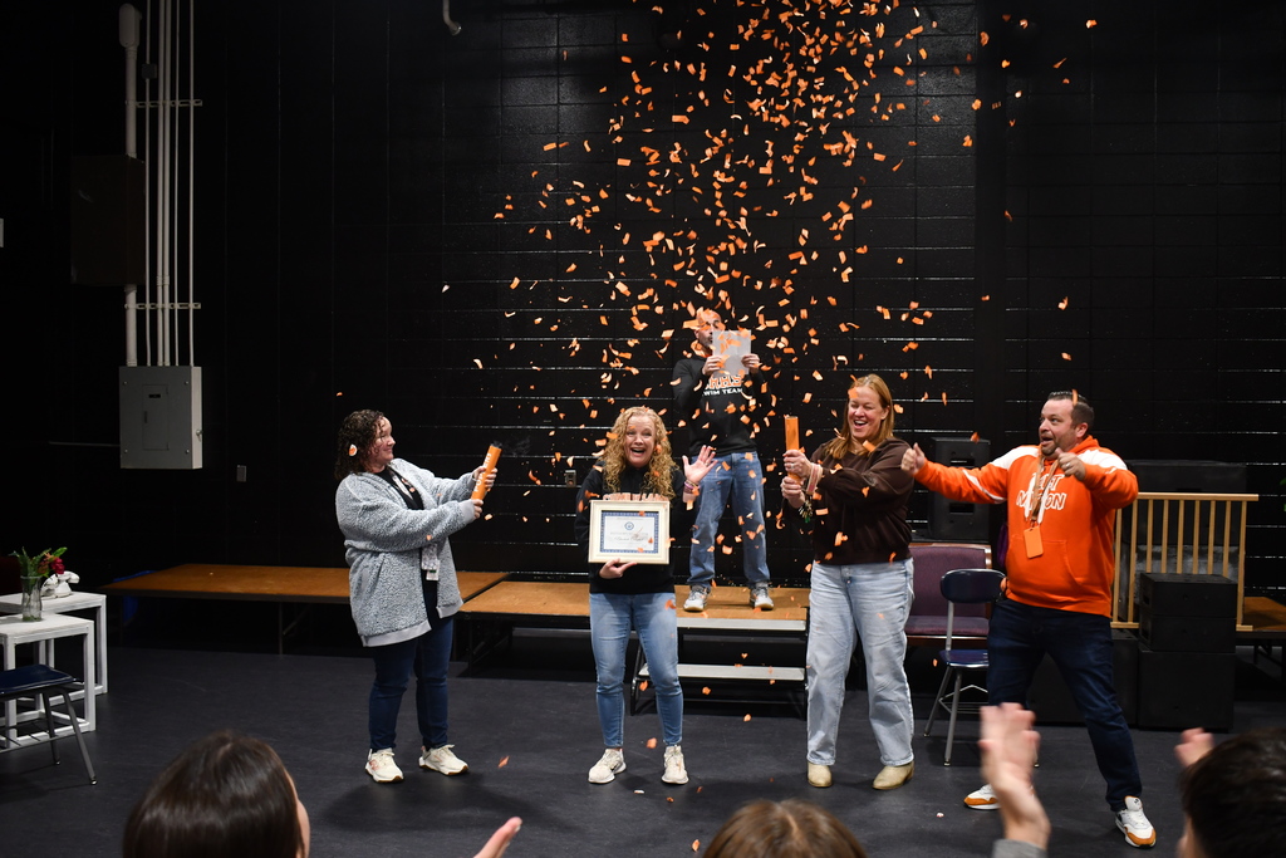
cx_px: 643
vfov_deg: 36.9
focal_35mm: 36
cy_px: 429
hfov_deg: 53.1
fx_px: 1286
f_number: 4
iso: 900
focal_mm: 24
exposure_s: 1/125
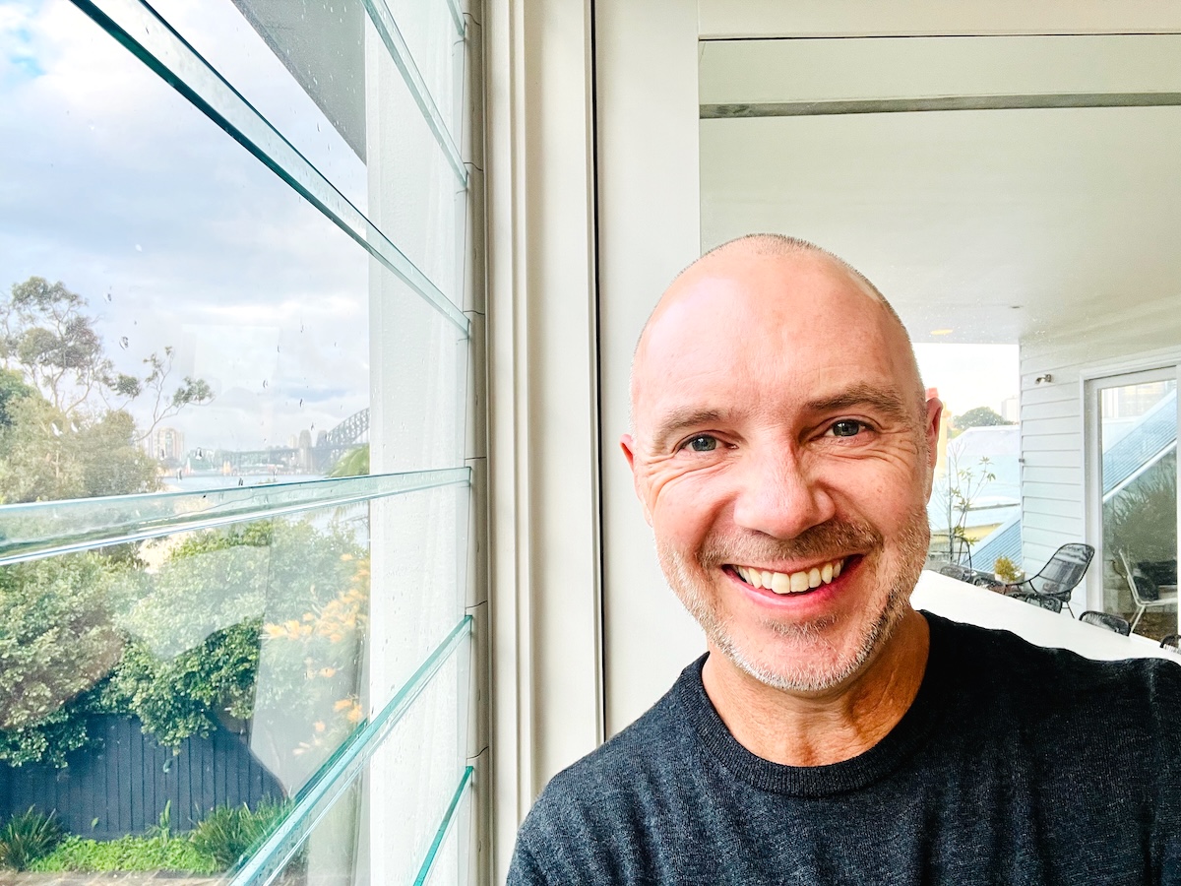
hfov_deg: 73.9
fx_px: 785
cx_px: 590
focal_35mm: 23
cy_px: 443
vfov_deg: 58.9
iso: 100
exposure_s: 1/75
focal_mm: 2.71
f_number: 2.2
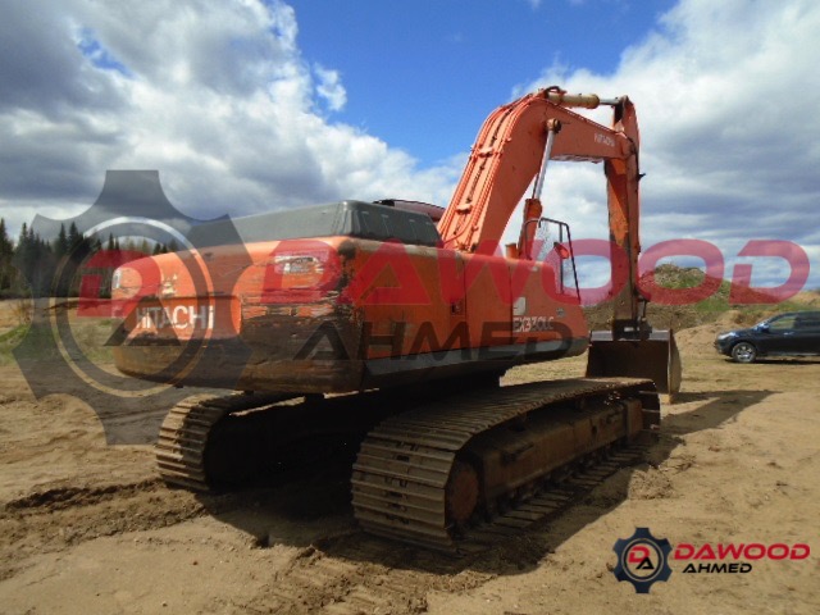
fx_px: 616
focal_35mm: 26
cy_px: 308
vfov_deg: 53.1
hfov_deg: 67.3
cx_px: 410
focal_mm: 4.6
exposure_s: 1/200
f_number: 8
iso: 100
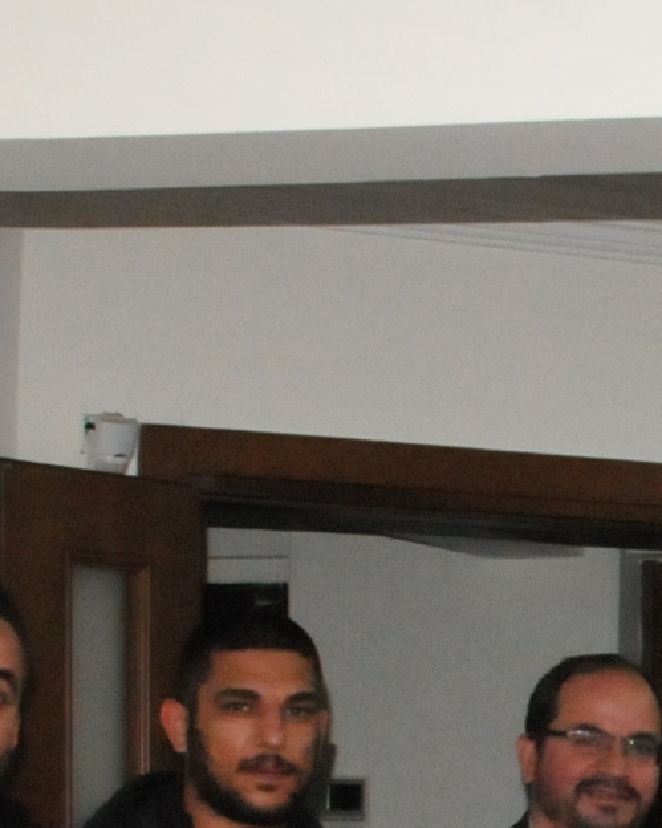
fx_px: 3552
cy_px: 990
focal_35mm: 145
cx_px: 1490
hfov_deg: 9.6
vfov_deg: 13.0
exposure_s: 1/250
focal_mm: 20
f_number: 8
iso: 3200
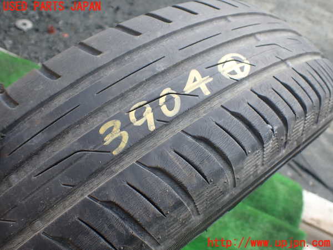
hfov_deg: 60.0
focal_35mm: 30
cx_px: 166
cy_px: 125
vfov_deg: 46.8
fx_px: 289
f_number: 2.3
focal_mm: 5.4
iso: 100
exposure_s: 1/125
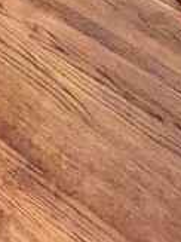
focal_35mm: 93
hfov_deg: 12.2
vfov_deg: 13.0
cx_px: -270
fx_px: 649
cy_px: -404
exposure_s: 1/40
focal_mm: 1.83
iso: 151
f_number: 2.2
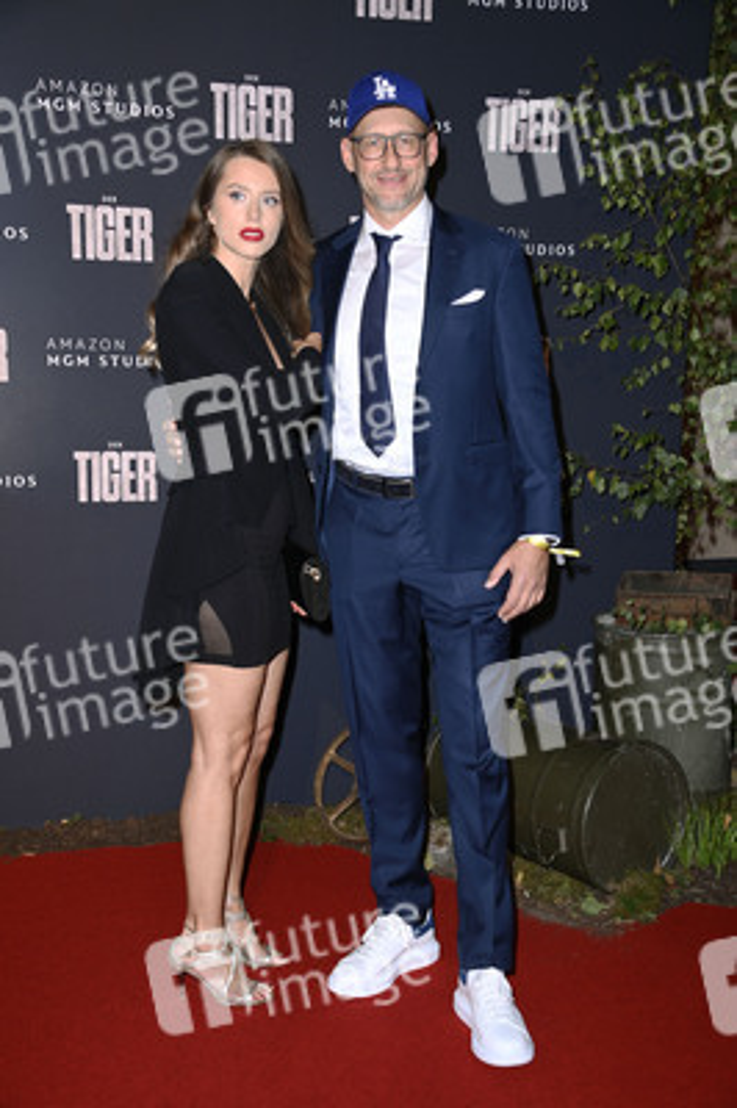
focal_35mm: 50
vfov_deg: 39.6
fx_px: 1538
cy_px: 554
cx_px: 368
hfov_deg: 26.9
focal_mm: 50
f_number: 5.6
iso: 500
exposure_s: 1/250
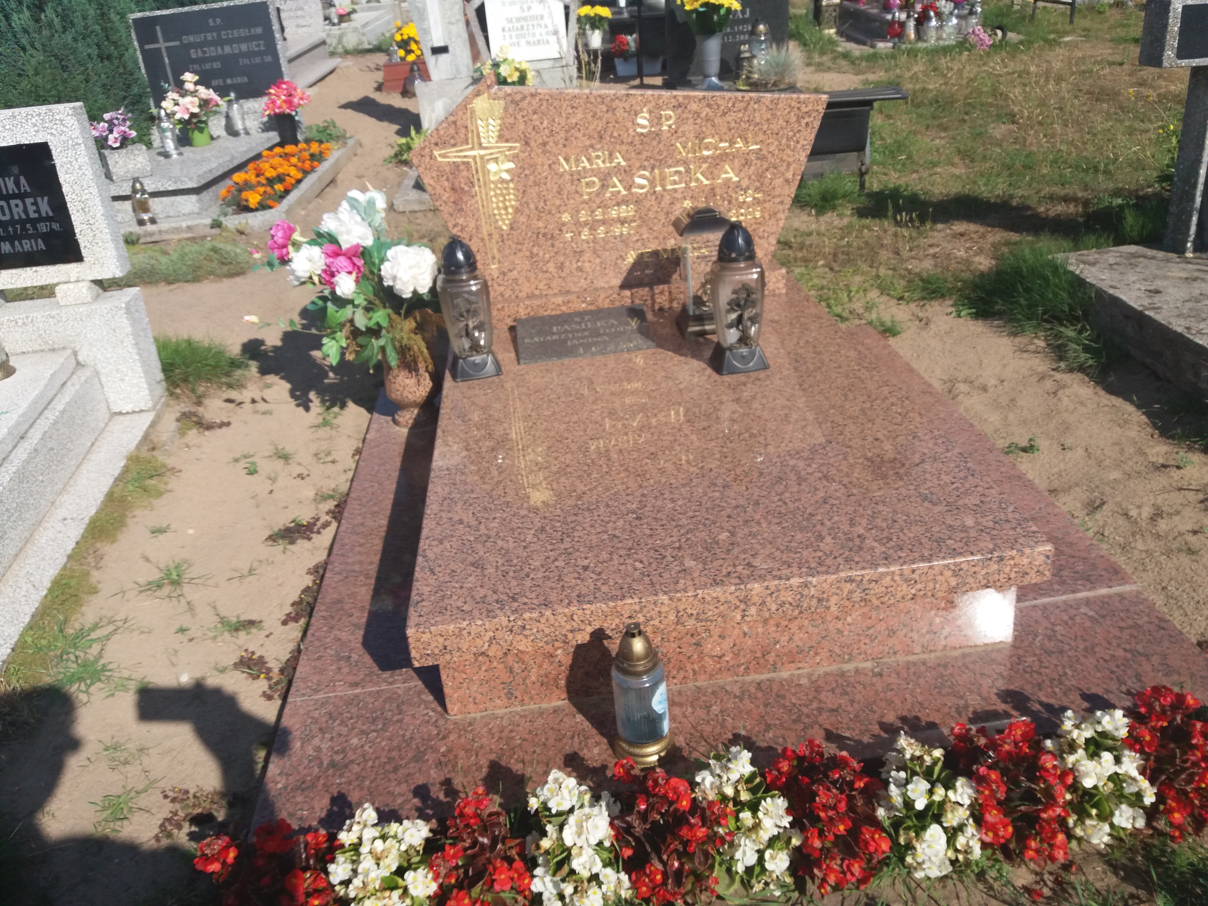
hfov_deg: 63.4
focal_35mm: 28
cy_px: 453
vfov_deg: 49.7
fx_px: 977
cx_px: 604
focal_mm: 3.7
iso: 64
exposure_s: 1/1643
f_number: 1.9
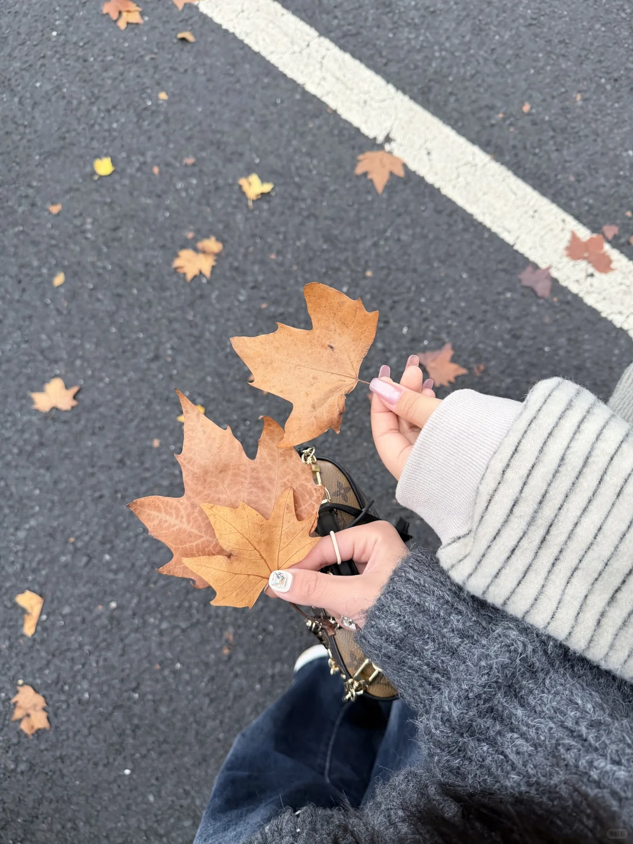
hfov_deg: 56.8
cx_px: 316
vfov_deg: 71.6
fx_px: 585
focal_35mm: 24
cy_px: 422
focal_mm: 6.76
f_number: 1.78
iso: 250
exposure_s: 1/60
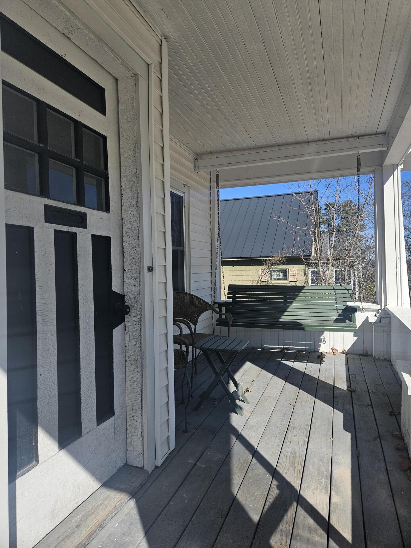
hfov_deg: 58.9
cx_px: 206
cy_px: 274
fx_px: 364
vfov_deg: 73.9
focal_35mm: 23
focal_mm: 5.4
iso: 32
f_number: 1.8
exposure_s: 1/1690
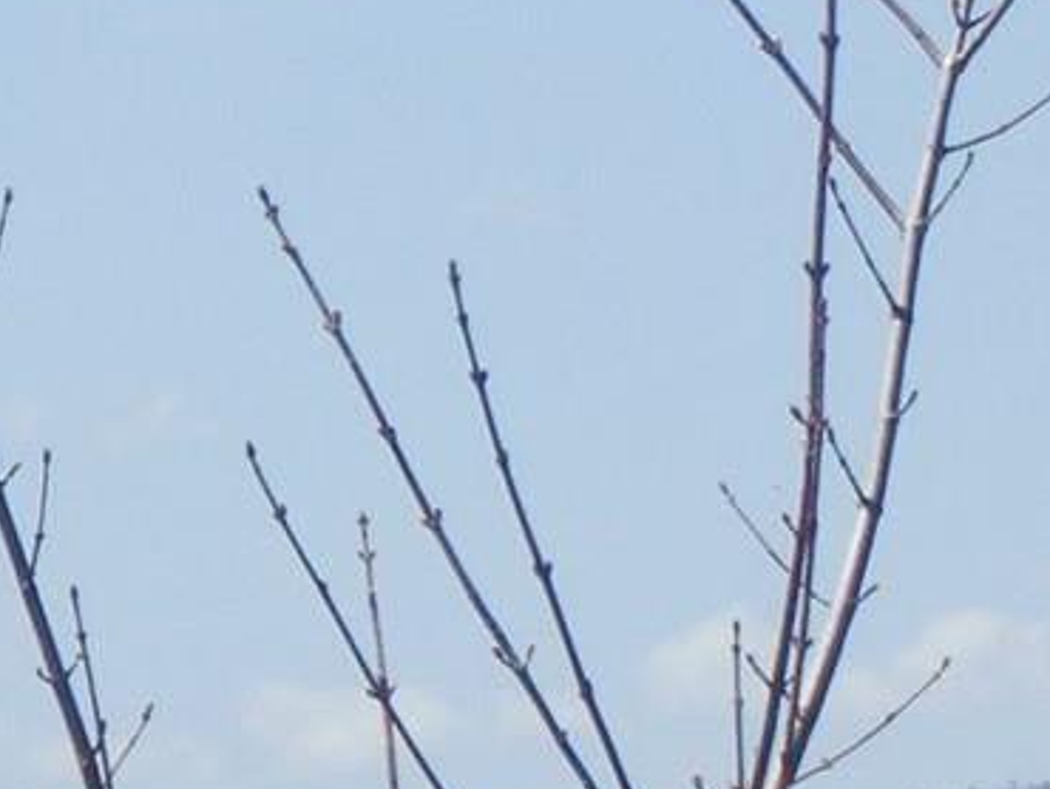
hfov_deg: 4.8
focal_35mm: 404
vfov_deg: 3.7
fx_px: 12262
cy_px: 1098
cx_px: -1598
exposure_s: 1/800
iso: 100
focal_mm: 13.06
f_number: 4.5
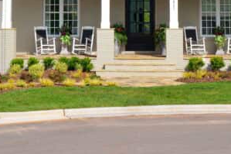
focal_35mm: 144
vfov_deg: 9.2
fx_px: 923
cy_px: -99
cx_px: 127
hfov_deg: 14.3
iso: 100
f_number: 6.3
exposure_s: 1/160
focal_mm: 42
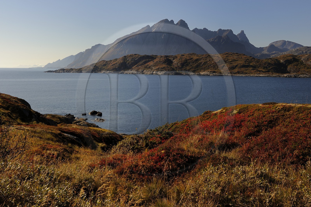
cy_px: 104
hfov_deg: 50.7
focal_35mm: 38
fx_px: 328
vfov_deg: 35.0
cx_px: 156
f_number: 16
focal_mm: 38
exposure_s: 1/160
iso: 200
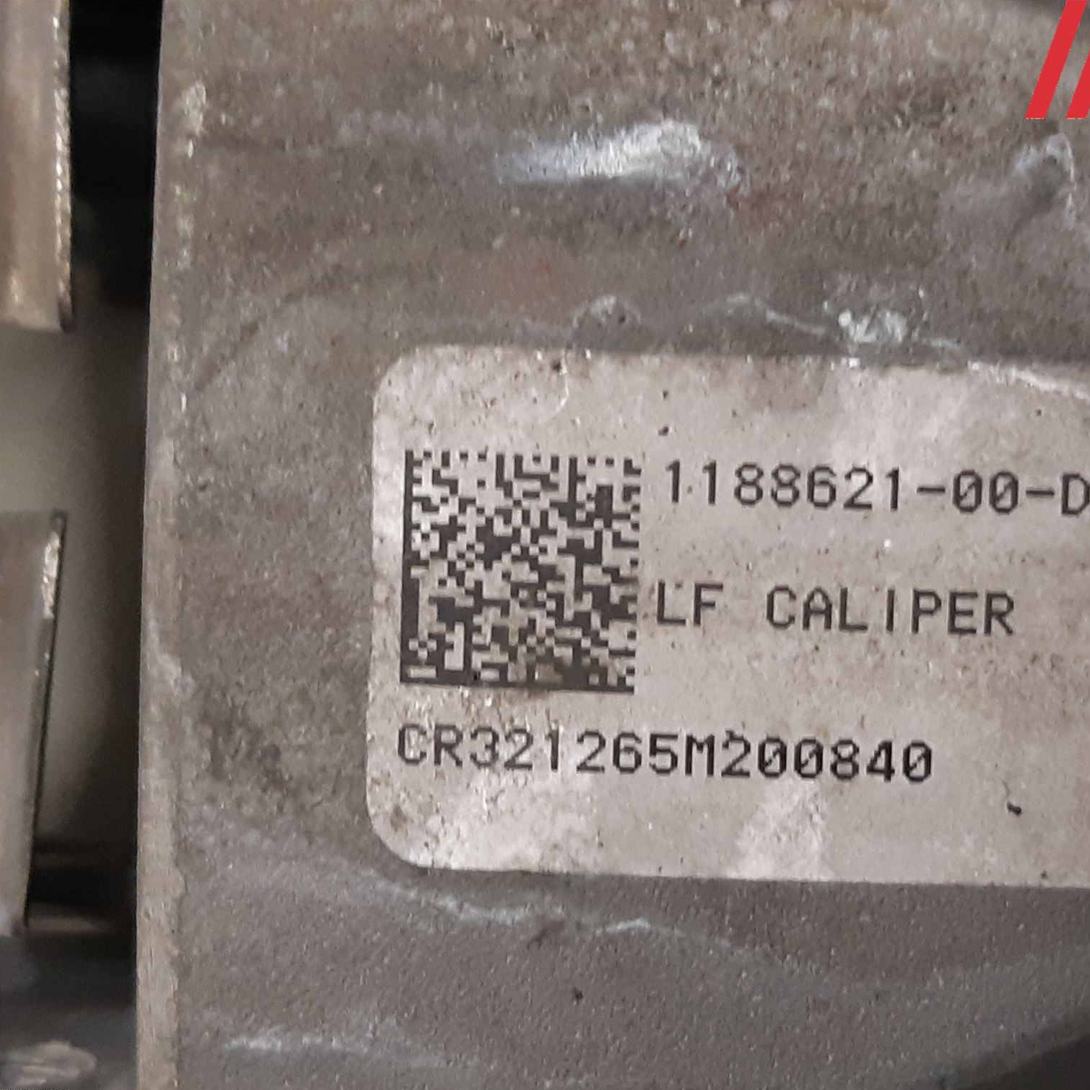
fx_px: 1104
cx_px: 730
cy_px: 549
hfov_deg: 51.5
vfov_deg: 52.5
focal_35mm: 31
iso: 250
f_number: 1.7
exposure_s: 1/50
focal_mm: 3.93
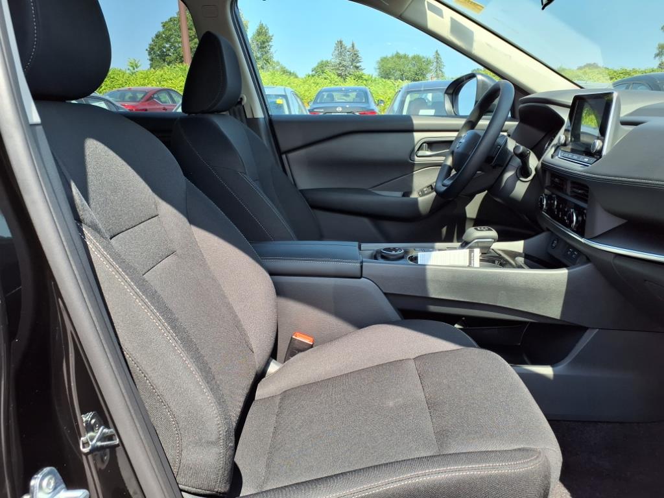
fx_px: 518
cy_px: 249
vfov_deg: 51.4
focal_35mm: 27
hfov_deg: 65.3
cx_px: 332
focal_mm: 3.58
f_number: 1.9
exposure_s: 1/435
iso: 40
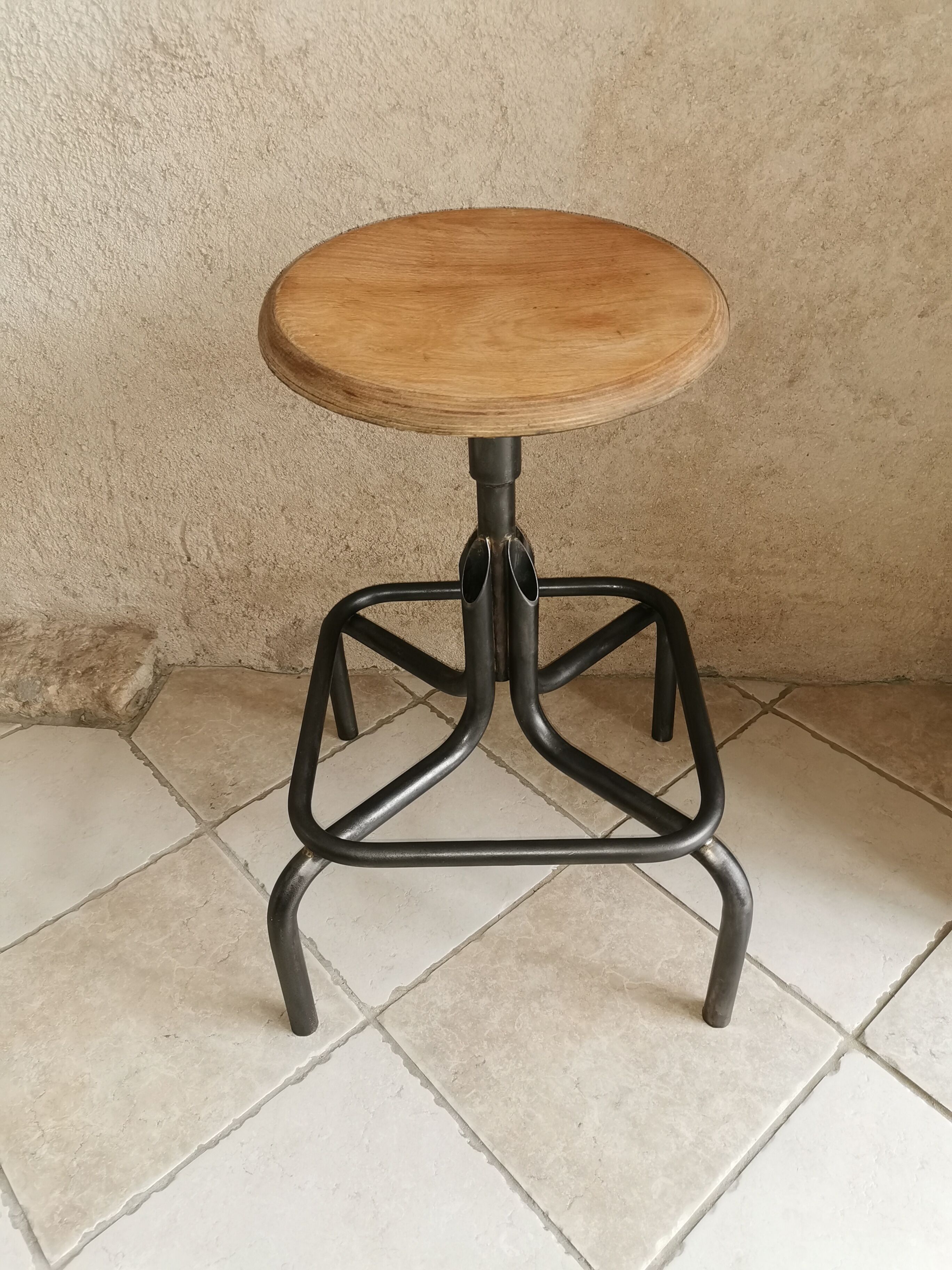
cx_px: 476
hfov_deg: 51.4
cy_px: 635
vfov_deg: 65.3
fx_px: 990
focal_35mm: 27
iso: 125
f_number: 1.8
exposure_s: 1/50
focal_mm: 5.58
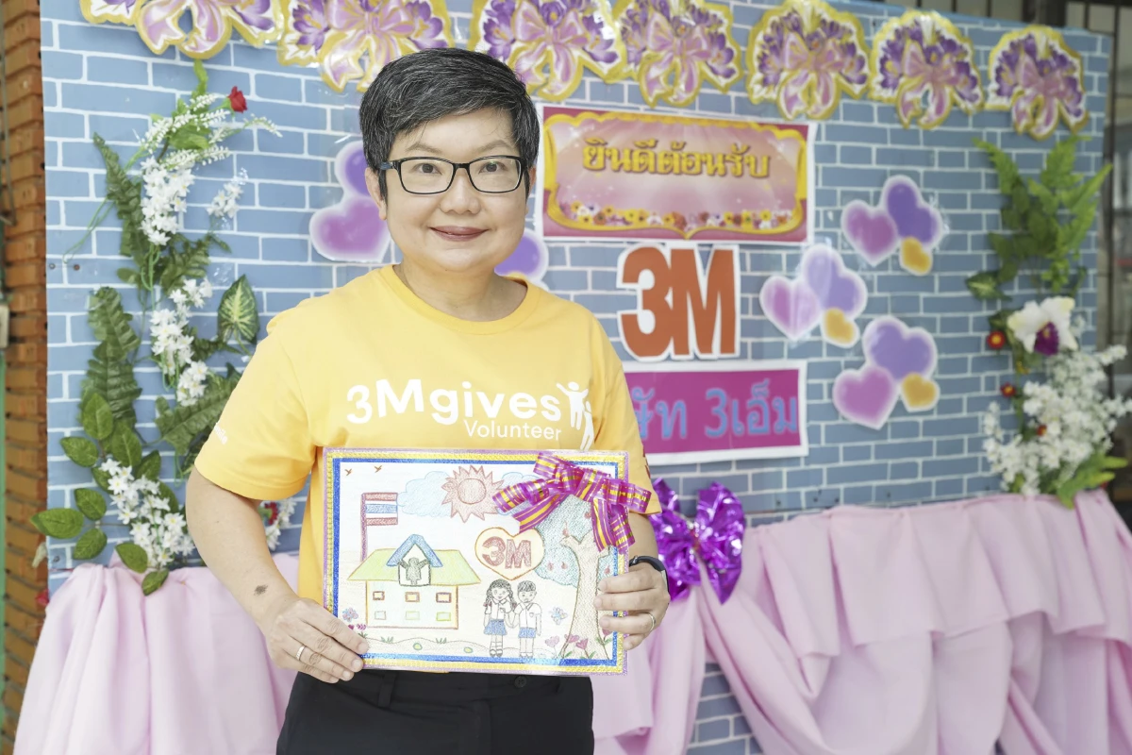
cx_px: 566
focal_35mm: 52
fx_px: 1635
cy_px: 378
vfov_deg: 26.0
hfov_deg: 38.2
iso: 1600
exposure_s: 1/125
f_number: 4.5
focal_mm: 52
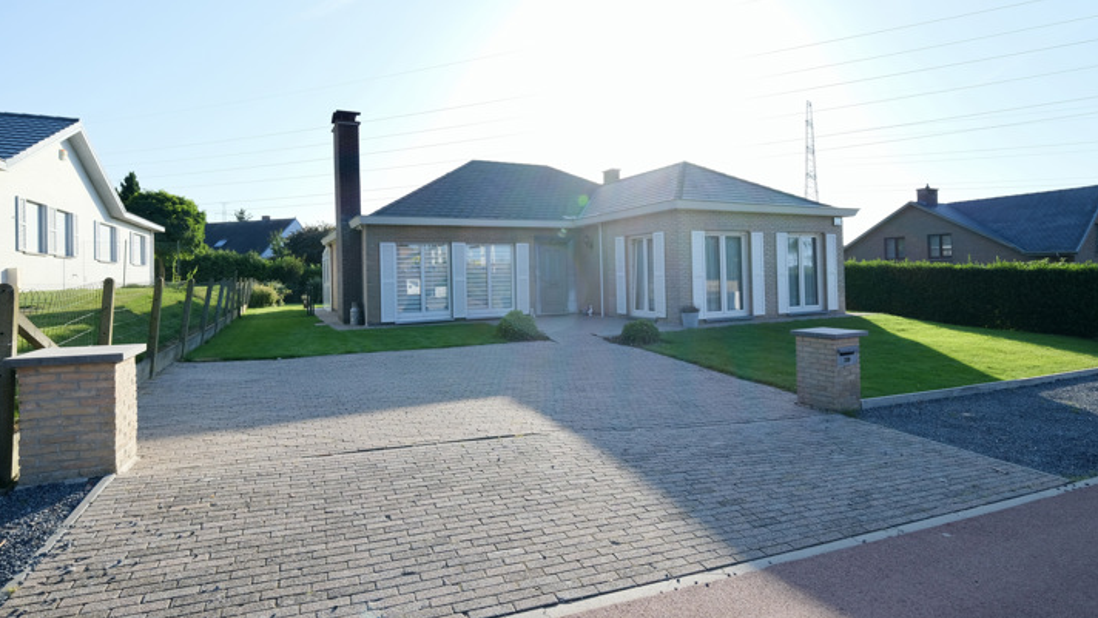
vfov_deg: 60.9
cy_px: 271
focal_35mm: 18
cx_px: 547
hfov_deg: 92.6
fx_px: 524
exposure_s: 1/220
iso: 320
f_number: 8
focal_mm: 11
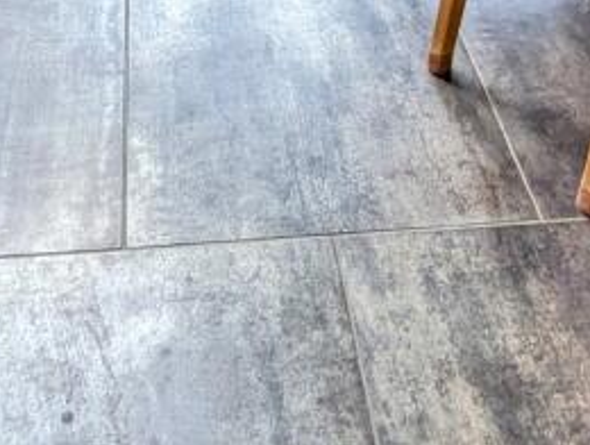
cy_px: -401
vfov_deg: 17.7
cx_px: 229
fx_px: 1076
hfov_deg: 30.6
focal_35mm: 63
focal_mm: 2.35
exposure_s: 1/60
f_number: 2.2
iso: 64
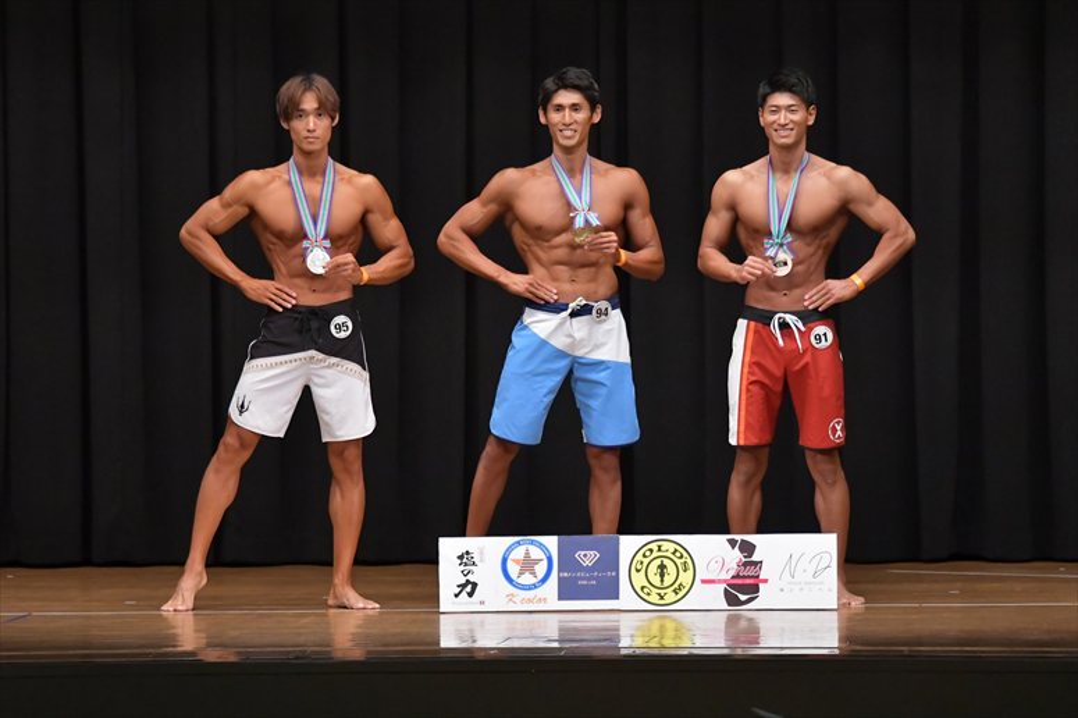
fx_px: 6046
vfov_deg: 6.8
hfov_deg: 10.2
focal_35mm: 202
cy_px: 359
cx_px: 539
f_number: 5.6
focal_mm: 135
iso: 6400
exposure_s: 1/400
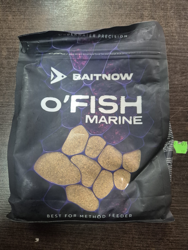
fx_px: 167
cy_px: 125
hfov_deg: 58.9
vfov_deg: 73.9
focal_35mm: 23
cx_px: 94
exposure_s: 1/100
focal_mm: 5.4
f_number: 1.8
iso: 1250
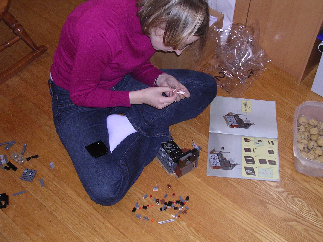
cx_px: 162
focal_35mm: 46
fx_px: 429
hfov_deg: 41.2
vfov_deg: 31.5
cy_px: 121
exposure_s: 1/60.1
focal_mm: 7.1
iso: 167
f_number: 3
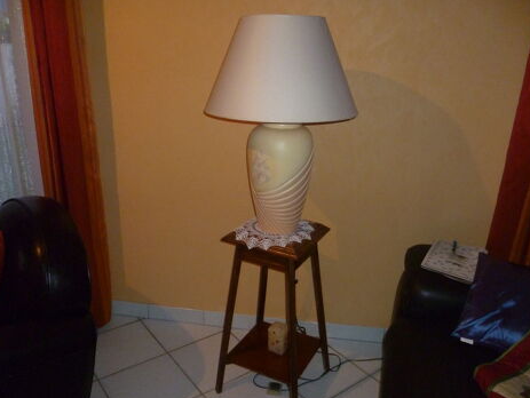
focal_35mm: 29
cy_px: 205
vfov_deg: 48.3
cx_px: 266
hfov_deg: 61.6
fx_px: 444
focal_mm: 5
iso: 400
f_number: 2.8
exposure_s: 1/60
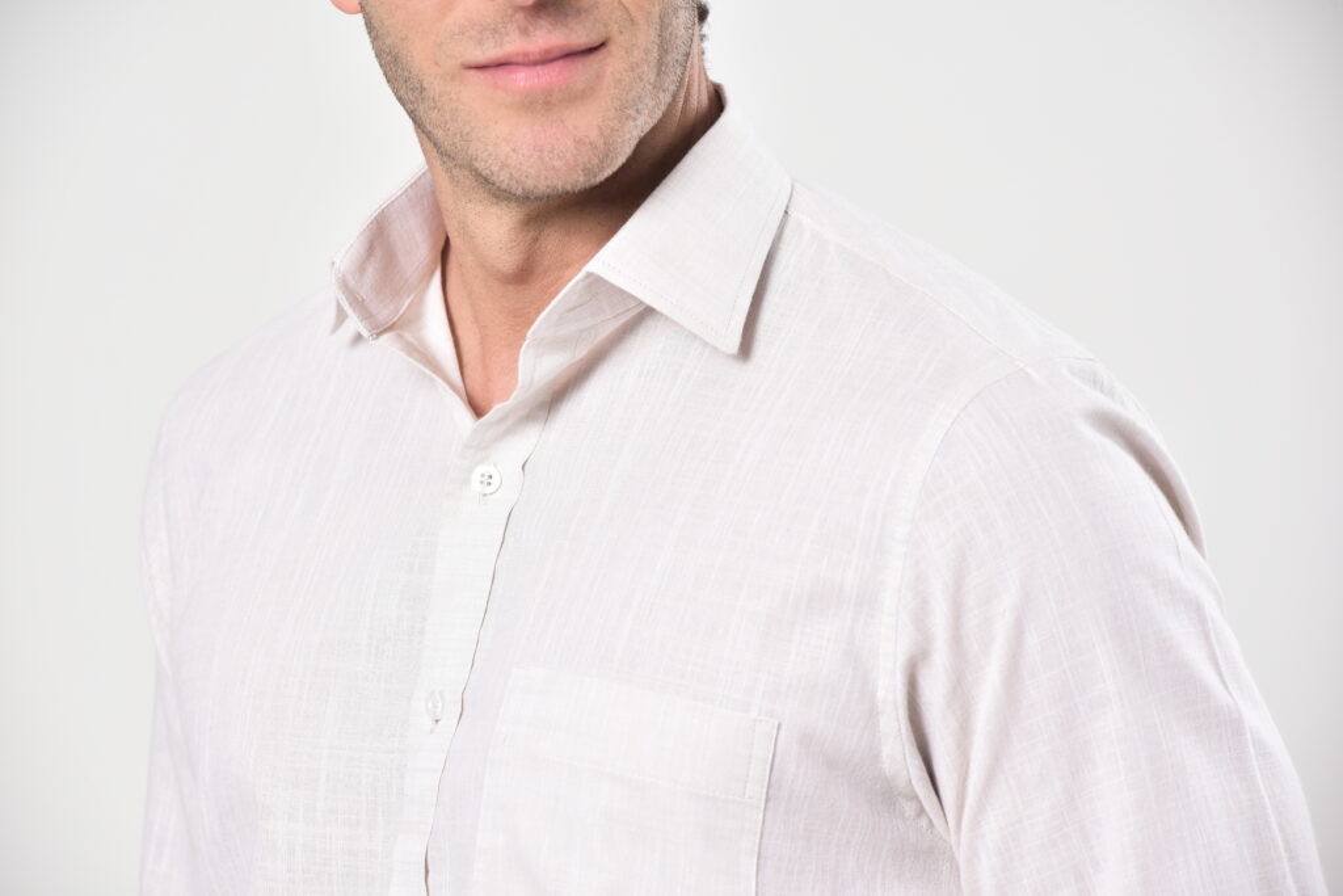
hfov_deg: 12.8
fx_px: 5969
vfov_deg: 8.6
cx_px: 672
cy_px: 448
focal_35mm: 160
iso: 400
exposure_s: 1/160
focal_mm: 160
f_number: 9
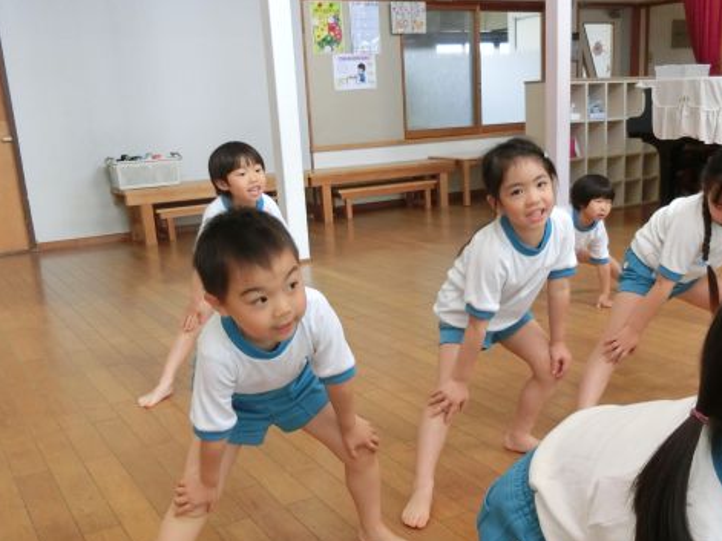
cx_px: 422
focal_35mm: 40
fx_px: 834
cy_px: 346
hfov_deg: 46.6
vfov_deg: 35.7
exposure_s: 1/100
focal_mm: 5.2
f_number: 3.7
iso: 400
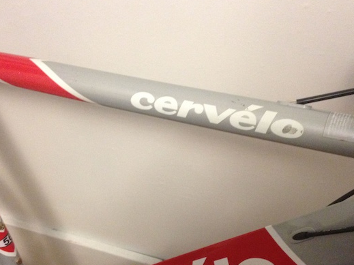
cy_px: 184
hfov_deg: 35.5
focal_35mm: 54
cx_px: 172
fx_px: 552
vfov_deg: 26.8
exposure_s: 1/15
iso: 320
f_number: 2.4
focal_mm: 4.28
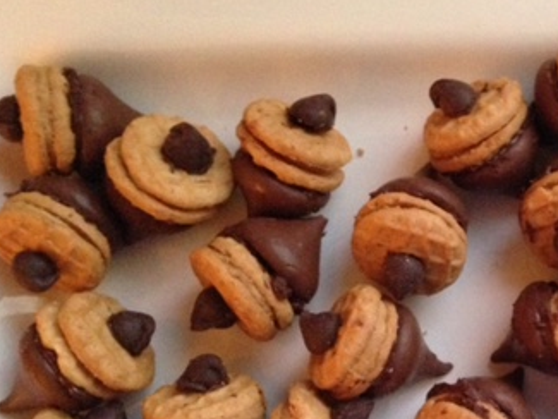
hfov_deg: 28.4
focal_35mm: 65
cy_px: 313
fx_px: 1048
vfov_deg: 22.4
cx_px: 525
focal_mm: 4.12
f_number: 2.4
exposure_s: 1/15
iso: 800
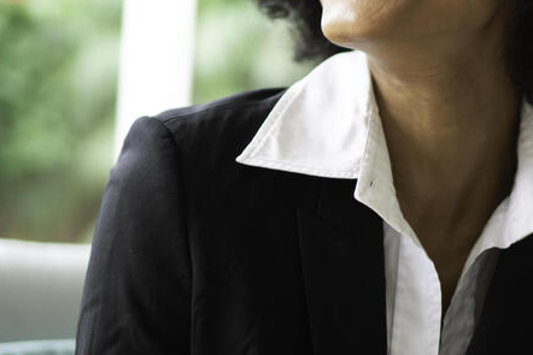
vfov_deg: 14.2
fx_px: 1407
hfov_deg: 21.4
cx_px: 312
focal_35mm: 95
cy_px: 16
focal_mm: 35
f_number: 1.4
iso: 400
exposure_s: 1/800
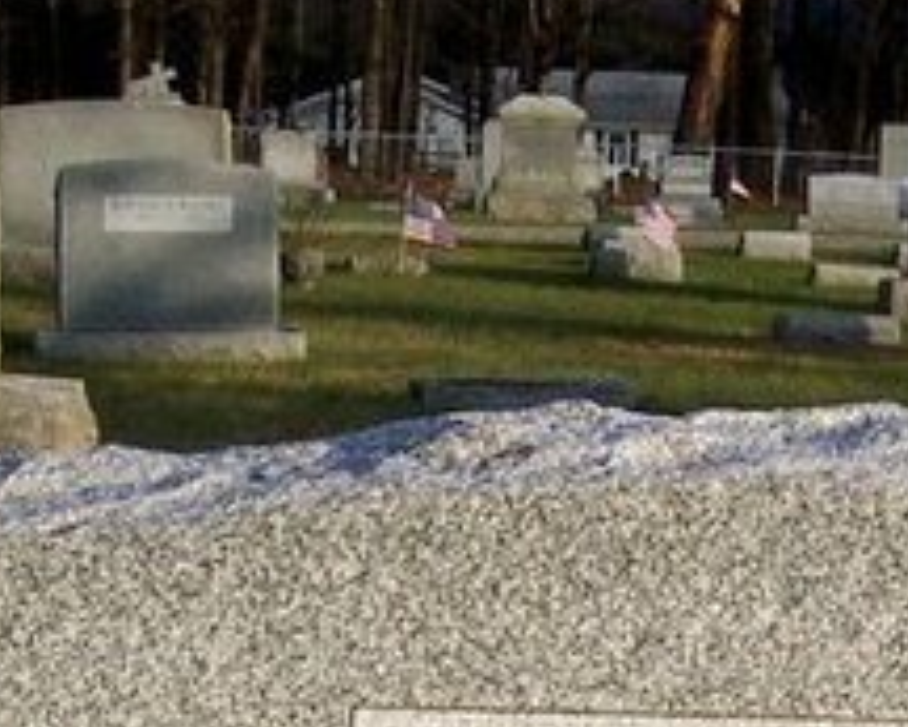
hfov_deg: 17.8
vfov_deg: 13.8
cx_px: 677
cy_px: 983
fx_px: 2877
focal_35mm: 107
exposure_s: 1/250
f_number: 5.6
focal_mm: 5.6
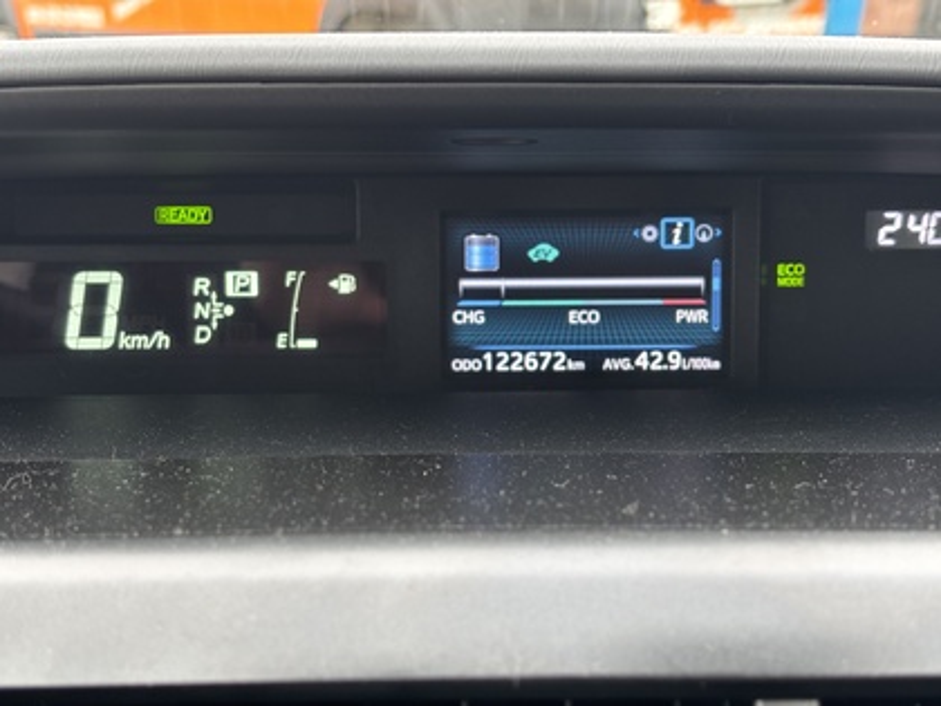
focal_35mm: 52
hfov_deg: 36.8
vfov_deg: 28.0
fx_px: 1414
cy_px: 353
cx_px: 470
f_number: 1.6
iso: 100
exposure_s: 1/60
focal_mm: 5.96
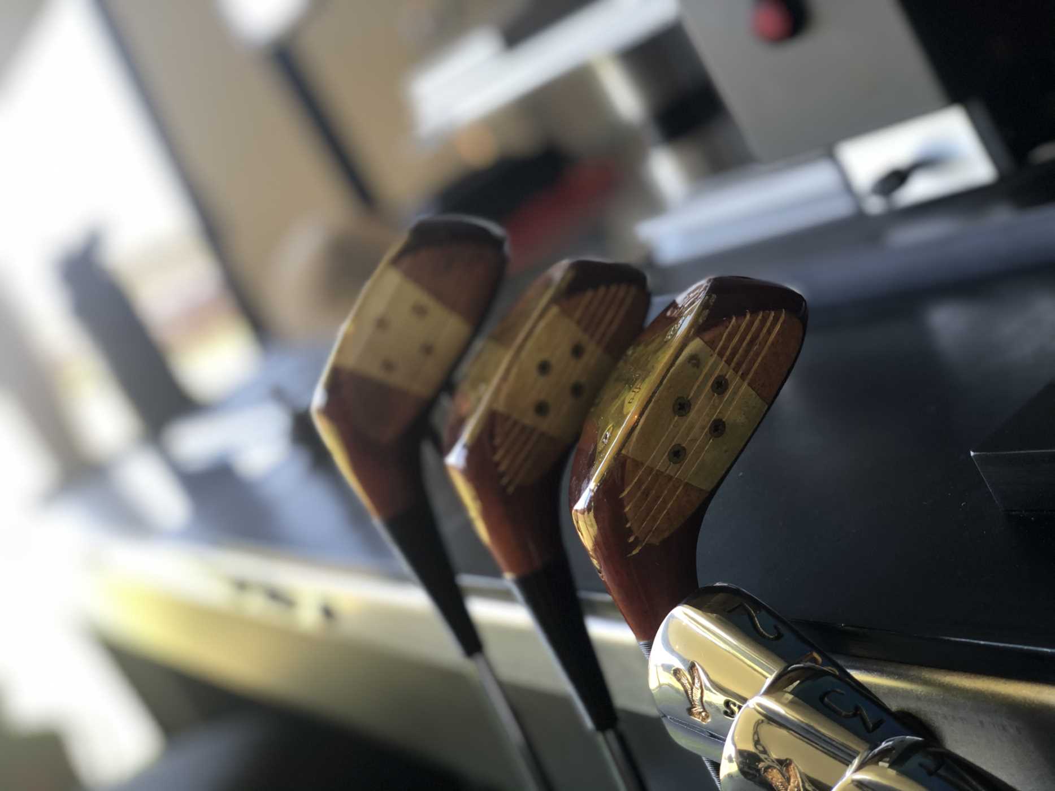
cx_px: 528
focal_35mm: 52
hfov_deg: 36.8
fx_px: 1585
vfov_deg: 28.0
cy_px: 396
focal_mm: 6
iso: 25
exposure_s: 1/50
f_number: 2.4
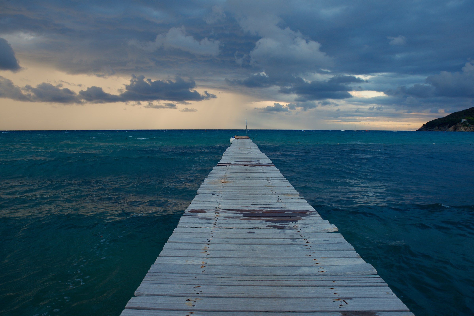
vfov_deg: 53.2
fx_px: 316
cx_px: 237
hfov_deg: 73.7
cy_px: 158
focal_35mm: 24
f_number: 8
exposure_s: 1/60
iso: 200
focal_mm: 24
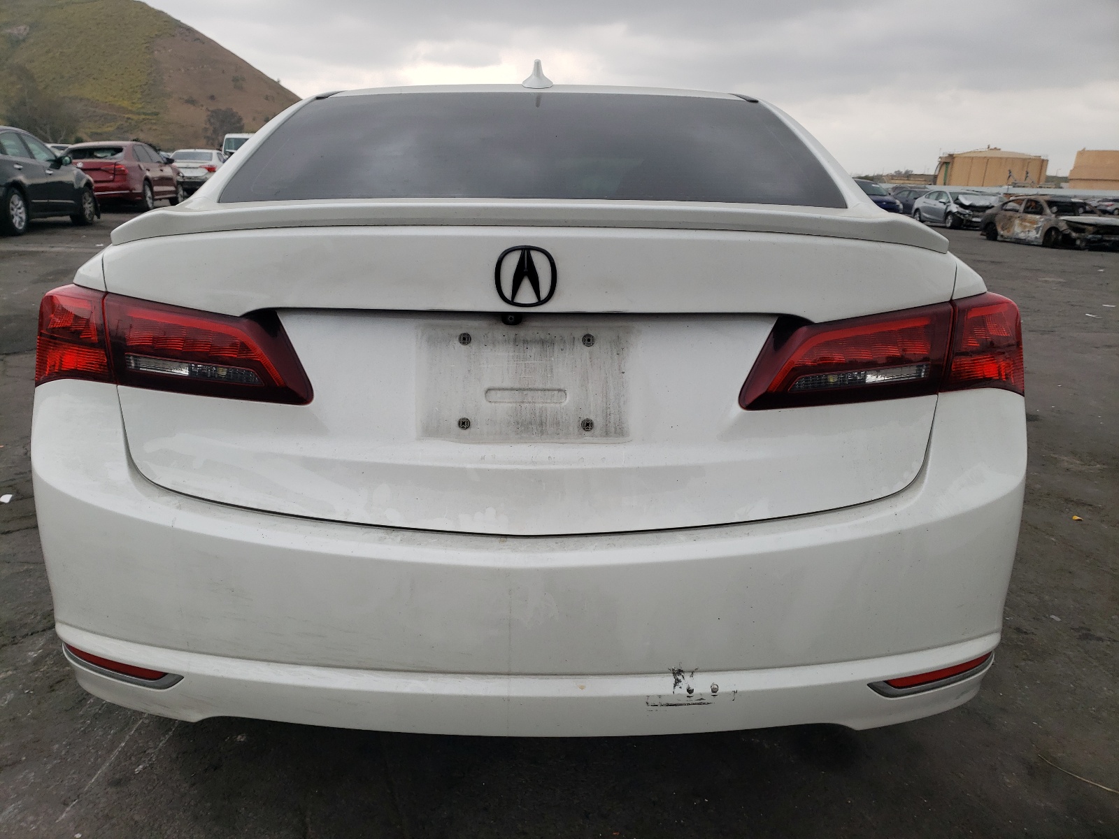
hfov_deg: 67.3
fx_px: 840
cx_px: 560
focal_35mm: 26
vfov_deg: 53.1
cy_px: 420
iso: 50
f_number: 1.5
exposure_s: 1/1429
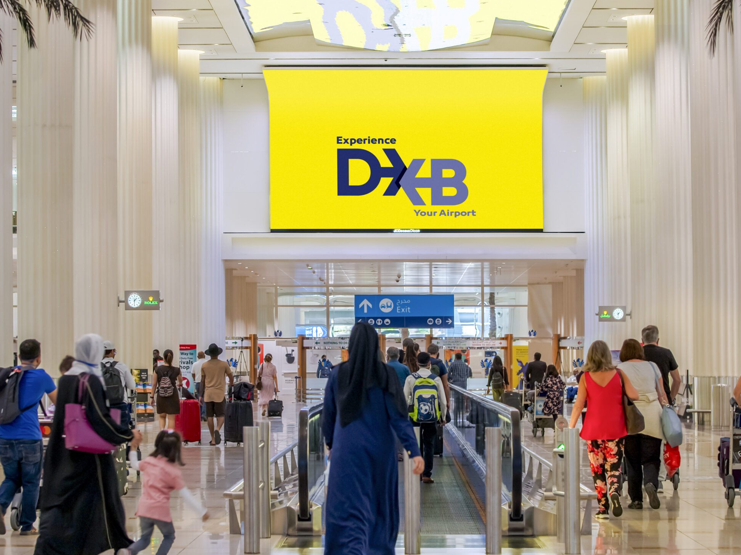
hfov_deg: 20.6
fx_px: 2033
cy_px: 265
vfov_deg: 15.6
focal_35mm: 95
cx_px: 394
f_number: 3.5
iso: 800
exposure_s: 1/50
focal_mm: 75
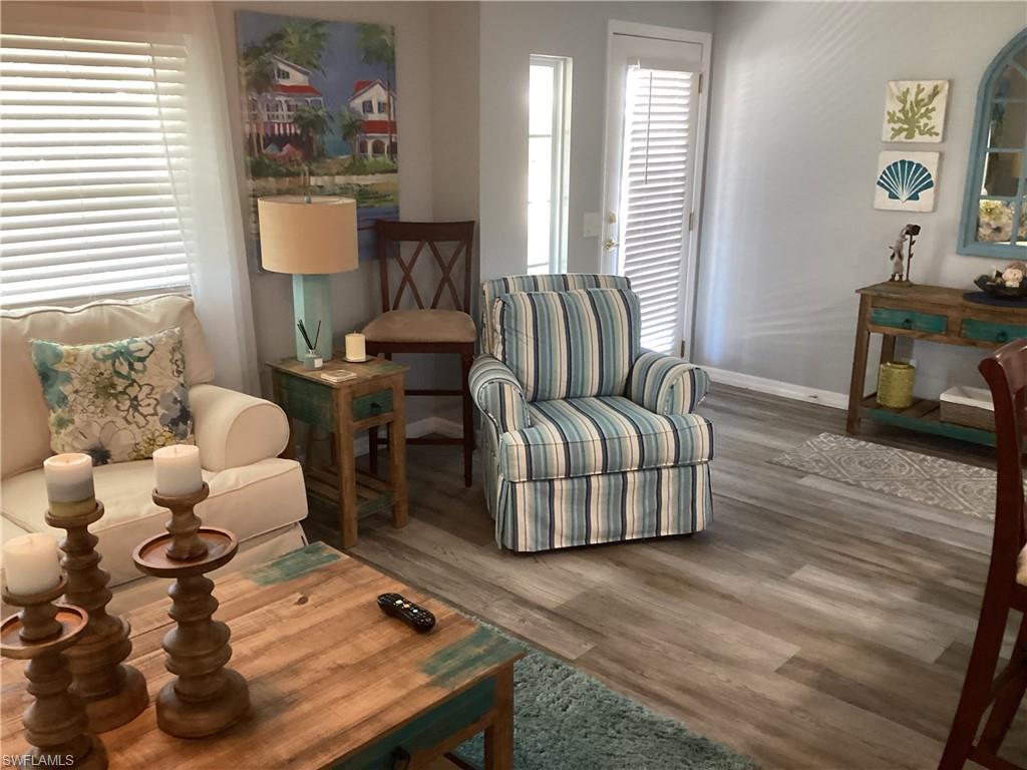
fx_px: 920
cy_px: 385
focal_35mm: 31
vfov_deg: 45.4
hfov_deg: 58.4
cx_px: 514
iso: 250
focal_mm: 3.3
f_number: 2.4
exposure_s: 1/60
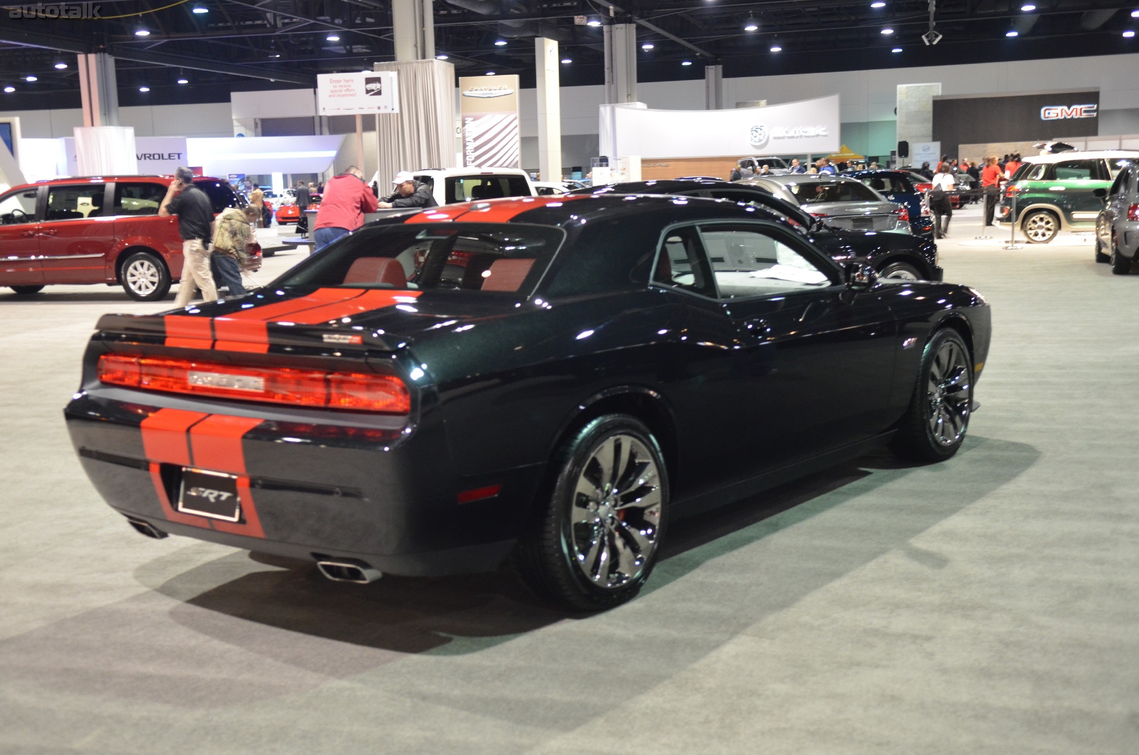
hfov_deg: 46.5
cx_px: 570
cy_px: 378
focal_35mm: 42
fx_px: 1326
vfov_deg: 31.8
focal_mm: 28
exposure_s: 1/15
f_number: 2.8
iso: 1600
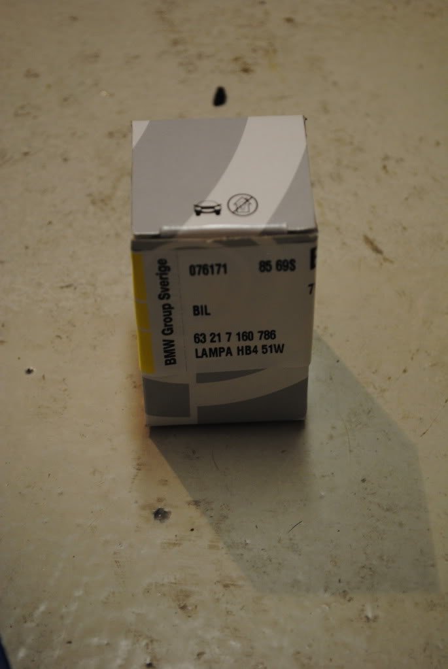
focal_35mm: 82
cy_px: 334
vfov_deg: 24.6
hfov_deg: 16.6
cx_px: 224
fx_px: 1535
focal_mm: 55
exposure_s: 1/30
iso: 360
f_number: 5.6
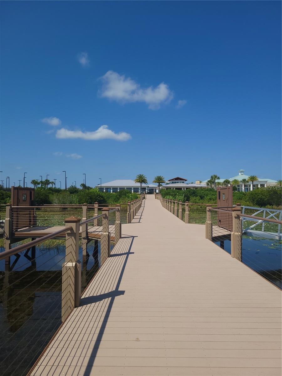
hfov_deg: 53.1
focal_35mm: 26
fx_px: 282
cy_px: 188
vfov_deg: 67.3
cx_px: 141
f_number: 1.8
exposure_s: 1/3312
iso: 40
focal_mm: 5.4
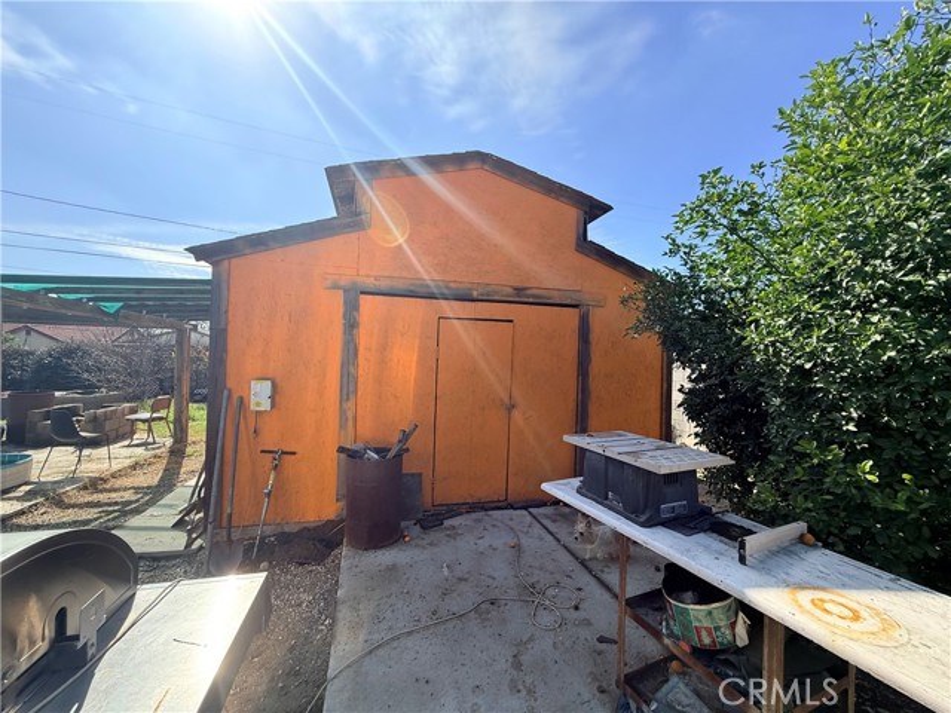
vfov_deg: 85.7
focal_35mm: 14
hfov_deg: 102.1
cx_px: 476
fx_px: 385
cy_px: 356
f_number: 2.2
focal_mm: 2.22
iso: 64
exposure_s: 1/809
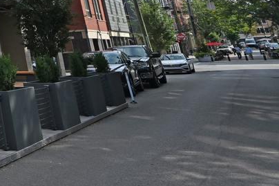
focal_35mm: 52
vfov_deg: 22.9
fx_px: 403
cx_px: -206
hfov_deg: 23.2
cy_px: -61
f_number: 7.1
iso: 100
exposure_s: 1/400
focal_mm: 14
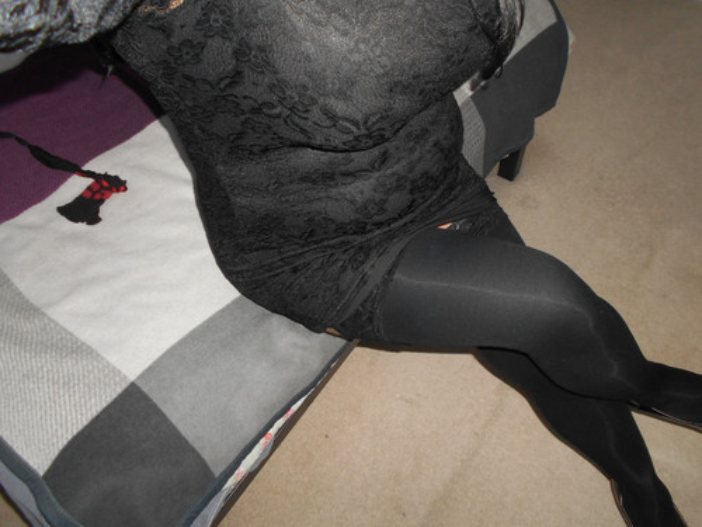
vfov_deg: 53.1
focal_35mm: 26
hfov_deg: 67.3
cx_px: 351
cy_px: 264
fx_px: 527
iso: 200
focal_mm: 4.6
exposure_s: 1/25
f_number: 3.2
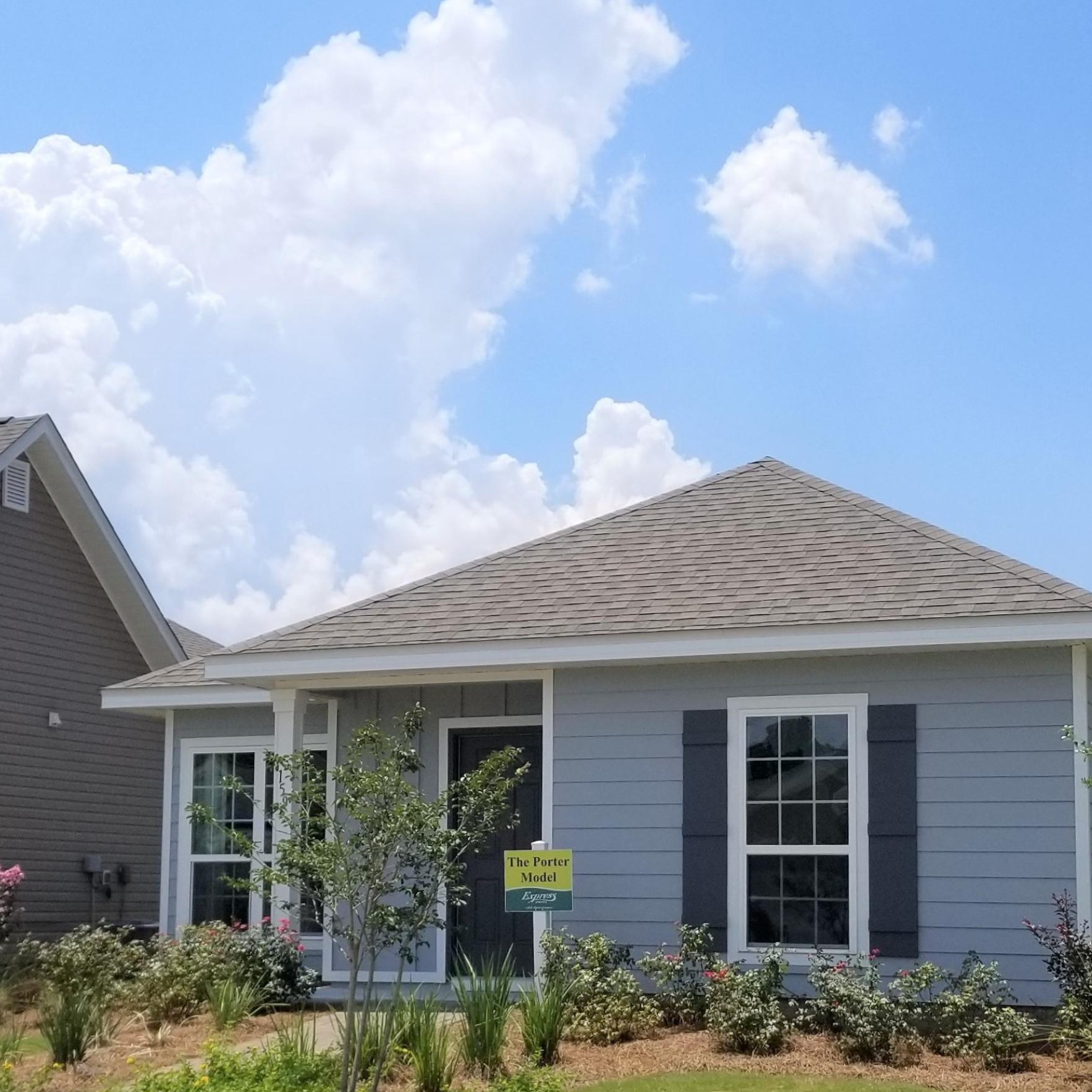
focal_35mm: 39
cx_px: 596
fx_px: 1392
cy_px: 437
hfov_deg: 42.8
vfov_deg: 42.6
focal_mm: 4.3
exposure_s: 1/4144
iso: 50
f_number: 1.7
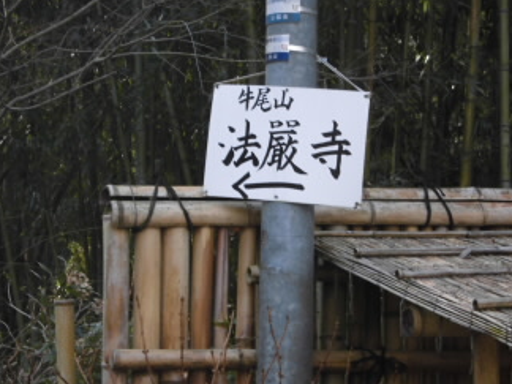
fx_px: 1716
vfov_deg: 12.8
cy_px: 194
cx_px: 256
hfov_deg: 17.0
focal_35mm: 116
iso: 100
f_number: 4.7
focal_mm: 16.9
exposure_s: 1/60
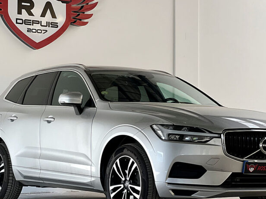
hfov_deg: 19.6
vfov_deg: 14.8
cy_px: 100
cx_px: 142
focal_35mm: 100
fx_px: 768
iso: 100
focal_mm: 9
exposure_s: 1/121
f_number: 2.8
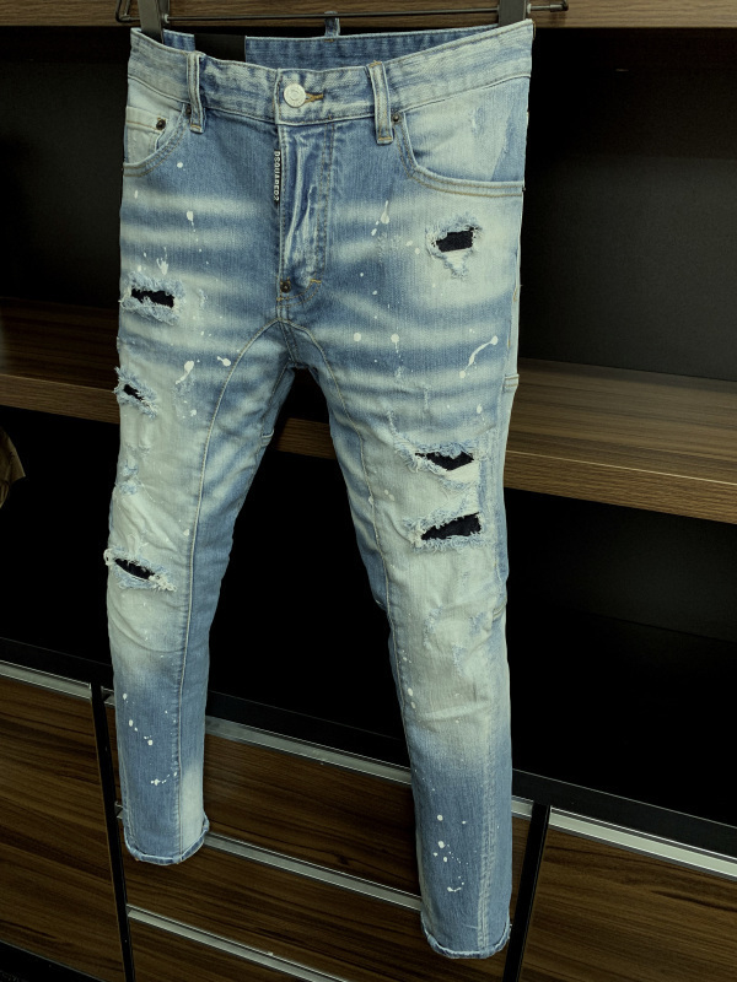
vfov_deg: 67.3
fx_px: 738
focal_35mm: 26
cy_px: 491
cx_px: 368
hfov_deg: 53.1
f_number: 1.8
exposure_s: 1/100
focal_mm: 4.25
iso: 80
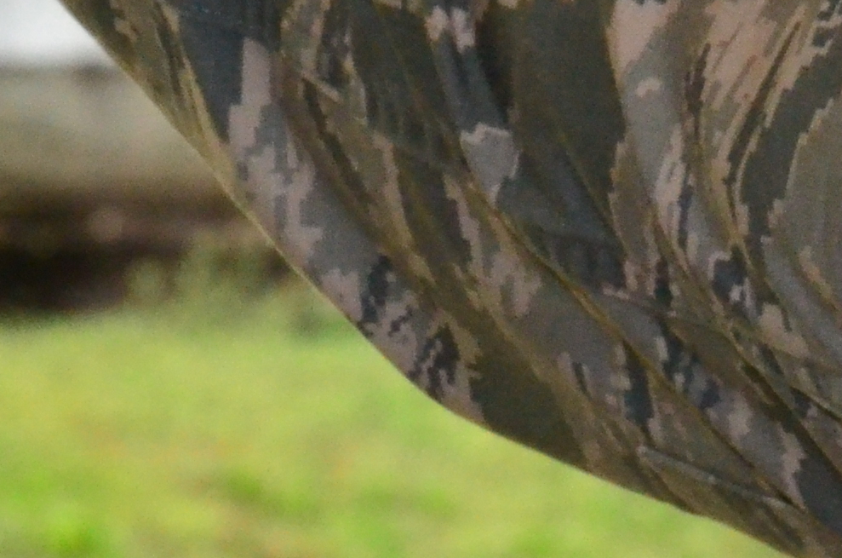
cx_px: 959
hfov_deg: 3.2
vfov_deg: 2.1
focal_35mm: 643
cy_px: -541
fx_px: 15008
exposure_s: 1/250
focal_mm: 86
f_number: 18
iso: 2500
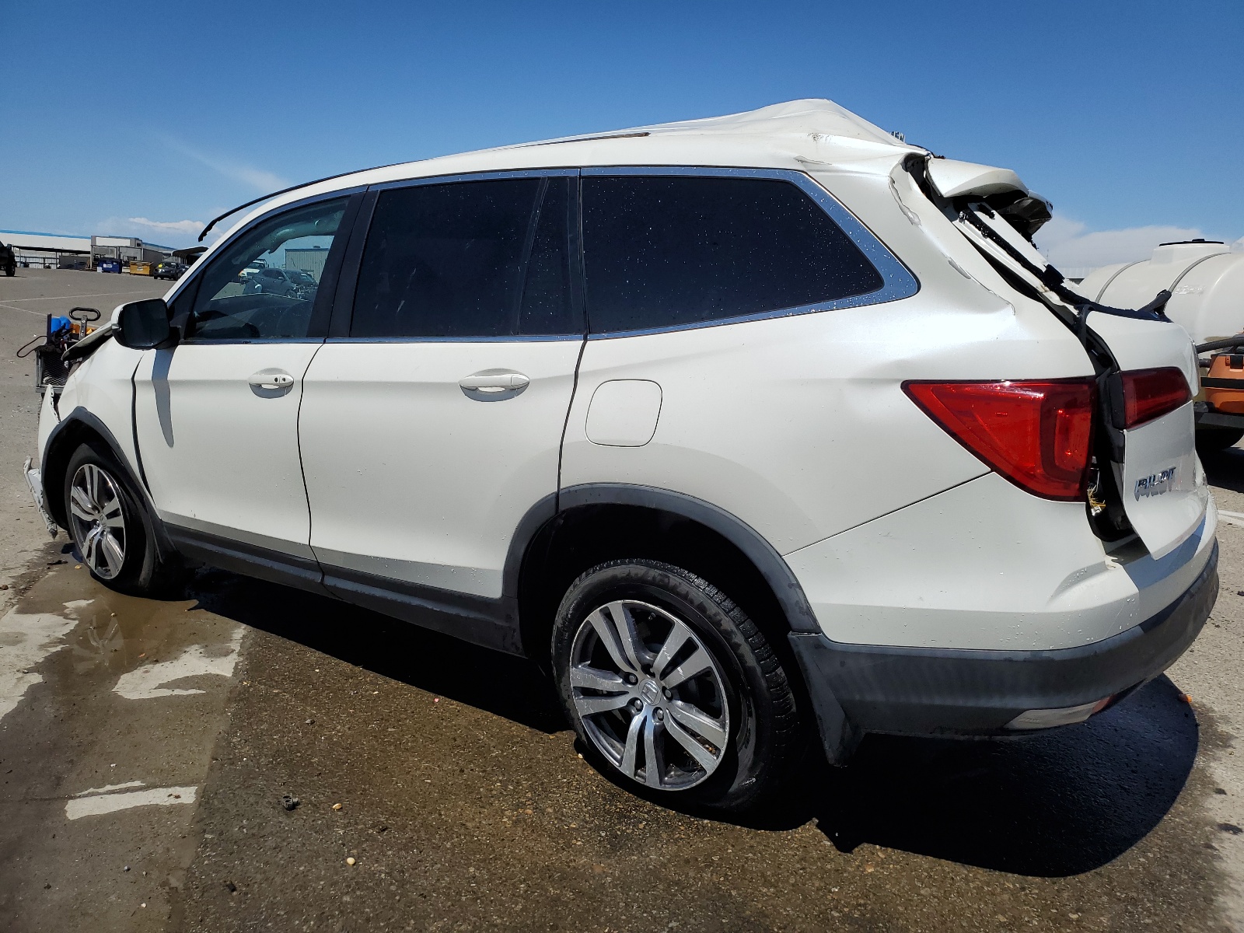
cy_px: 466
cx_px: 622
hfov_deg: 67.3
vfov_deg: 53.1
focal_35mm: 26
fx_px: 934
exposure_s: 1/10000
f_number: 1.5
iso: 50
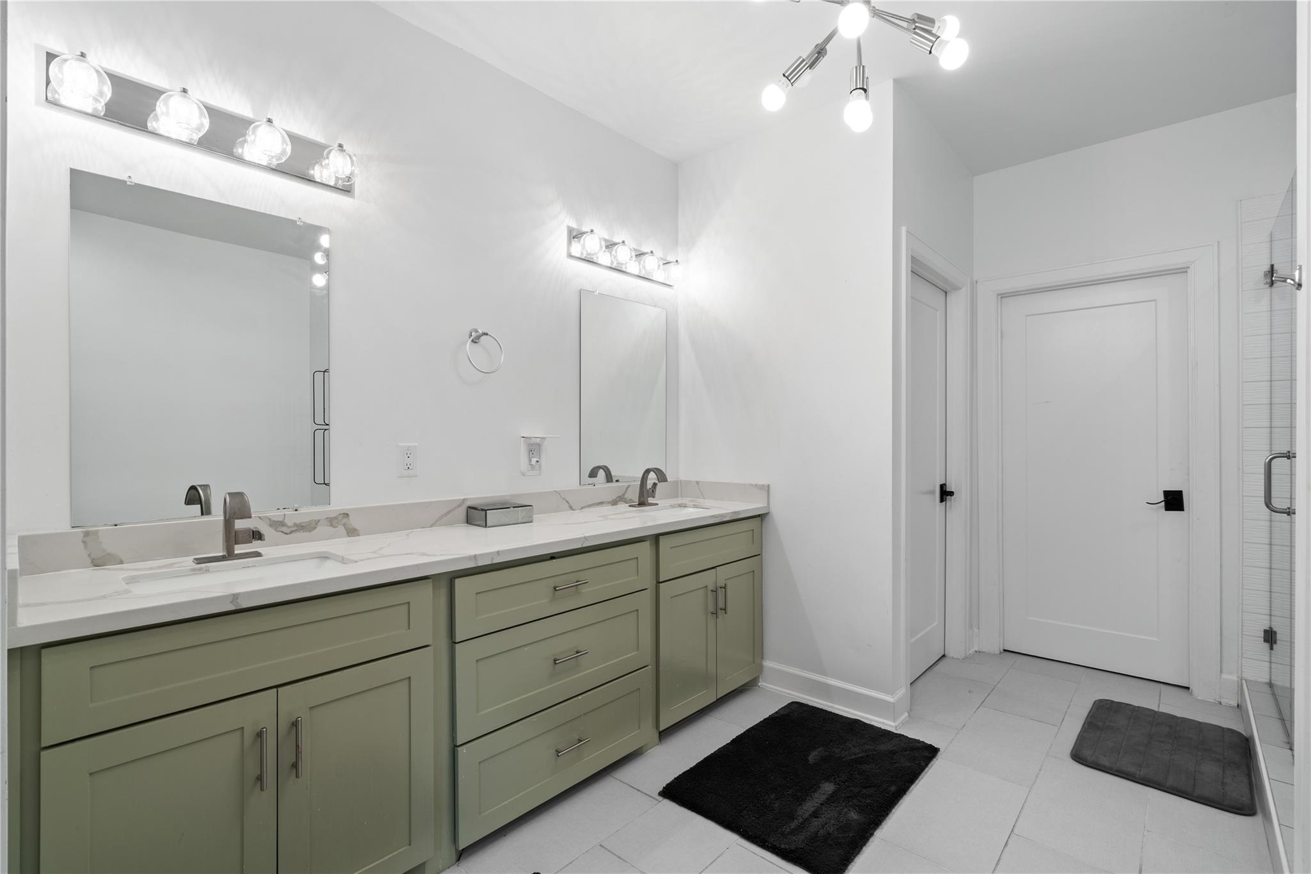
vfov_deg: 73.7
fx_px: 583
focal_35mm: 16
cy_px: 437
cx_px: 656
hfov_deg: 96.7
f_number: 9
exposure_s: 1/1.67
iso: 200
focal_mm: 16
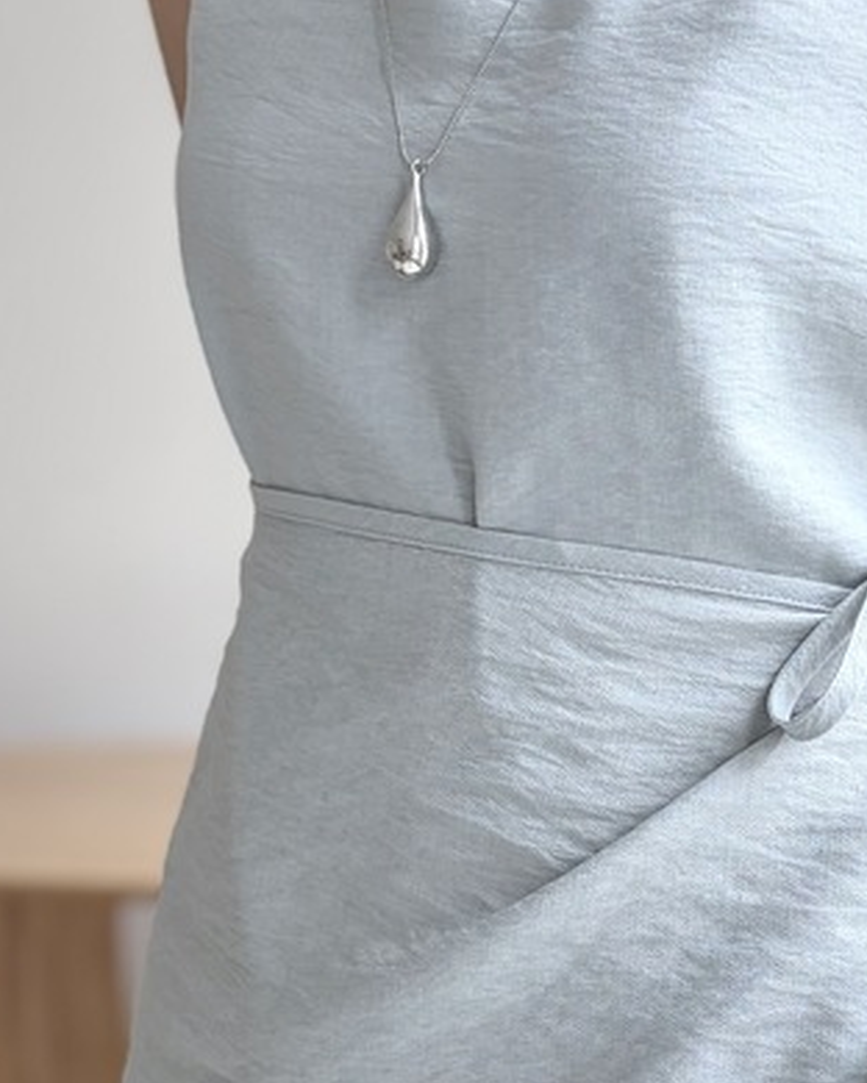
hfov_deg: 23.3
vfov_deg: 29.0
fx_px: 2085
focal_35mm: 65
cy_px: 669
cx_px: 606
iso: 64
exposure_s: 1/122
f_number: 1.6
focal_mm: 5.96
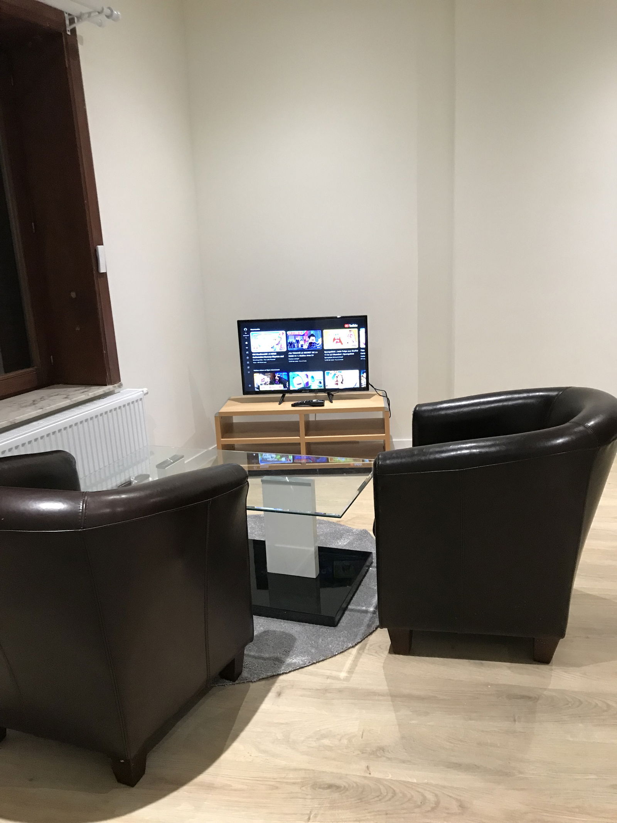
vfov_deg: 63.4
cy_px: 412
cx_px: 308
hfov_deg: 49.7
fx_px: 665
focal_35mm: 28
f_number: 1.8
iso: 100
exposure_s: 1/14
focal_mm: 3.99
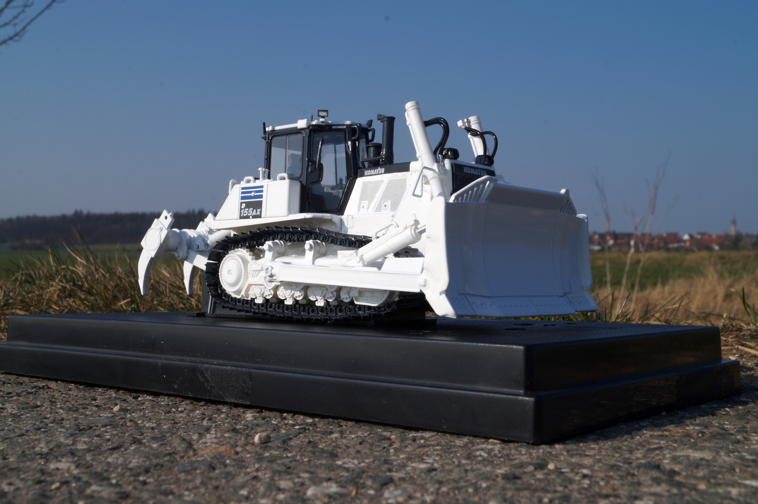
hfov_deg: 43.6
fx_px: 947
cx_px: 379
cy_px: 252
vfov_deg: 29.8
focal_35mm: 45
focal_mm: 30
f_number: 22
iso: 100
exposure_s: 1/100
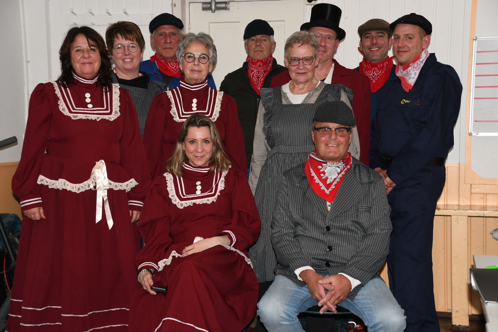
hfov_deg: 30.5
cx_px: 249
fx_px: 913
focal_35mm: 66
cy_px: 166
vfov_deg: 20.6
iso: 250
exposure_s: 1/60
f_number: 4.5
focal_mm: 44
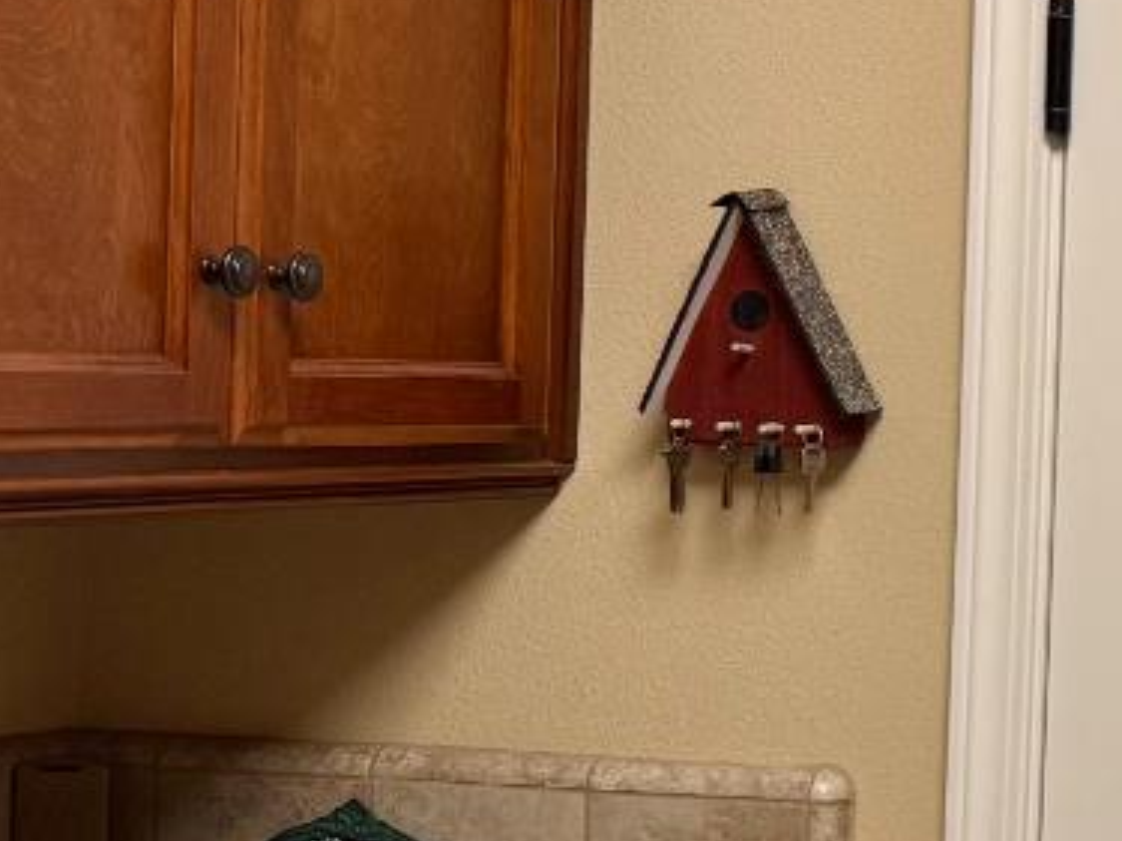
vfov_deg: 15.4
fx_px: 3111
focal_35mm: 96
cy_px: 489
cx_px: 2124
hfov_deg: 16.5
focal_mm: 6.76
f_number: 1.78
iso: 125
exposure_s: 1/60
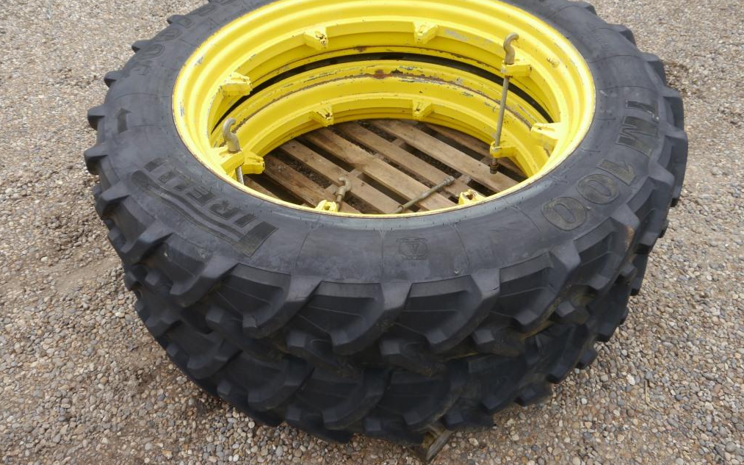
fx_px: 608
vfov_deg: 41.6
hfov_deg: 62.9
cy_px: 186
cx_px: 372
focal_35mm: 30
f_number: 5
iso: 160
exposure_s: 1/160
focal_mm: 14
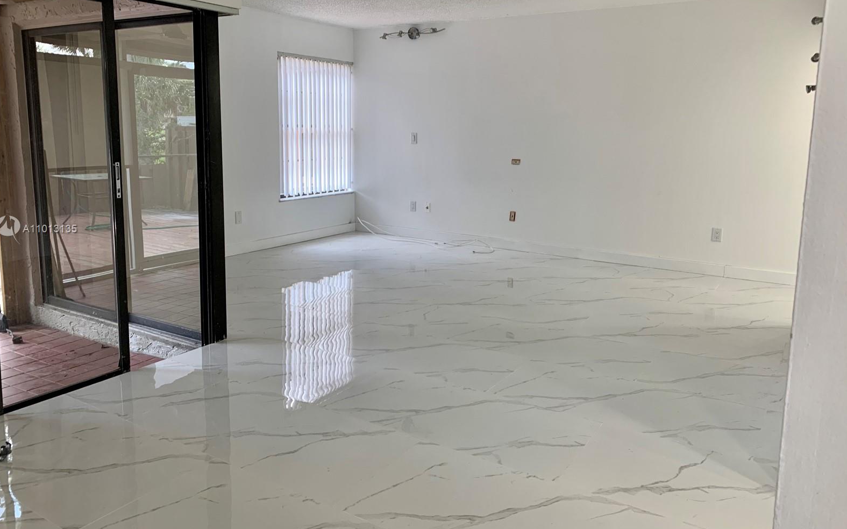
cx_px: 422
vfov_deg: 44.4
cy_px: 230
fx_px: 646
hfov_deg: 66.5
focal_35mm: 28
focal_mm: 4.25
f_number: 1.8
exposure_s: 1/120
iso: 80
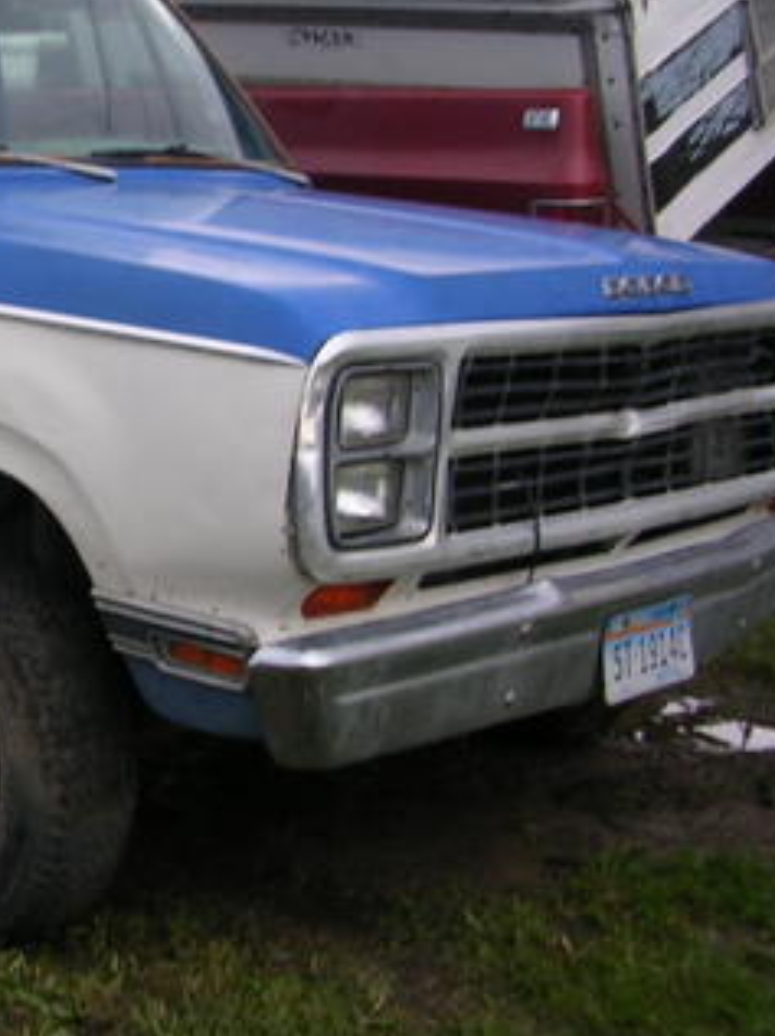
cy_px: 395
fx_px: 2154
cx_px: -52
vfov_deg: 27.0
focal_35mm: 72
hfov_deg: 19.6
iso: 50
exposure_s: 1/22.6
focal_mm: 5.8
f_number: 2.8
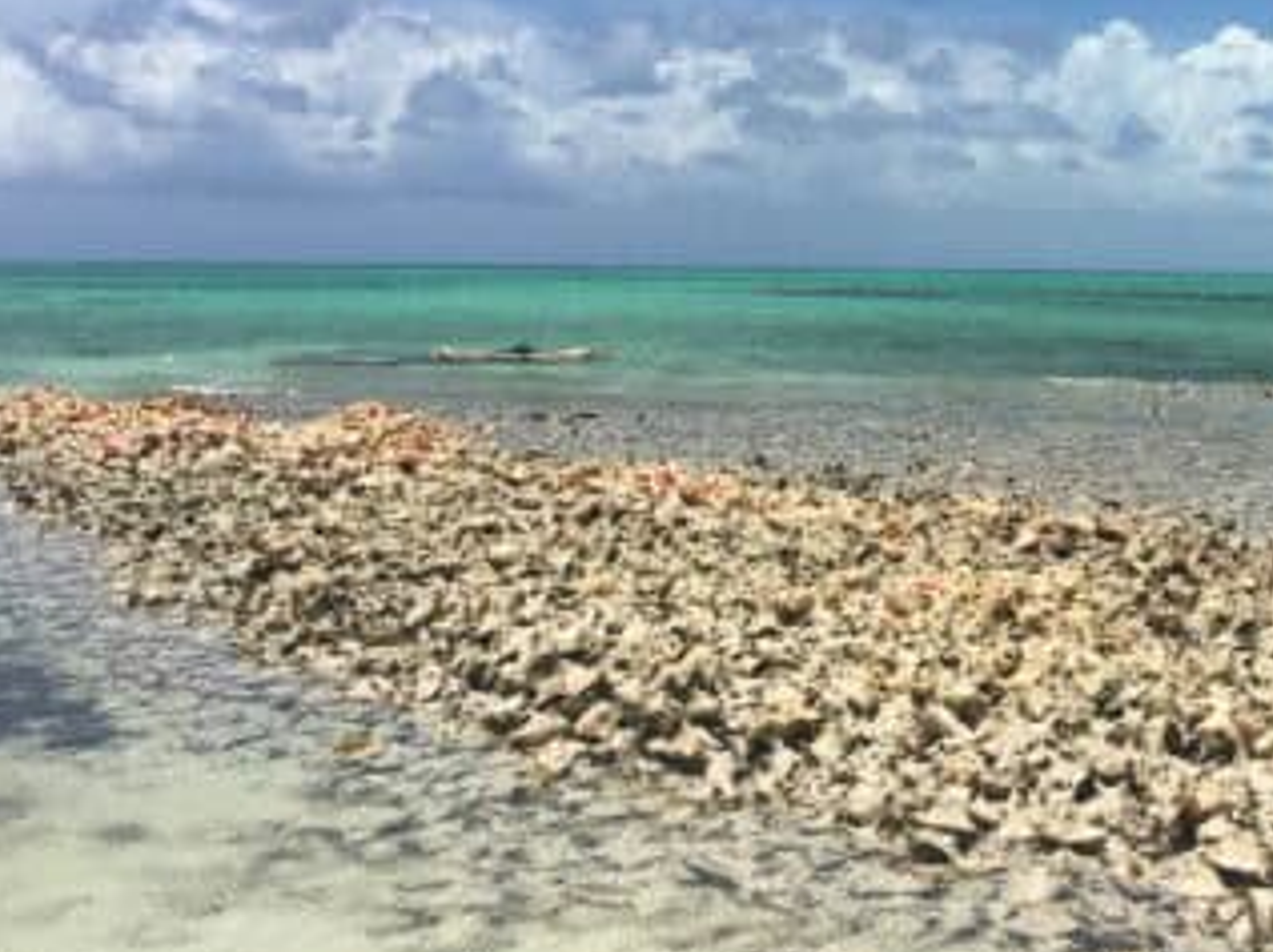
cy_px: 195
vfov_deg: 29.5
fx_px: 1763
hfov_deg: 39.0
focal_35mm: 48
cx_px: 904
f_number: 2.2
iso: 32
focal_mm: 4.2
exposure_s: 1/4950
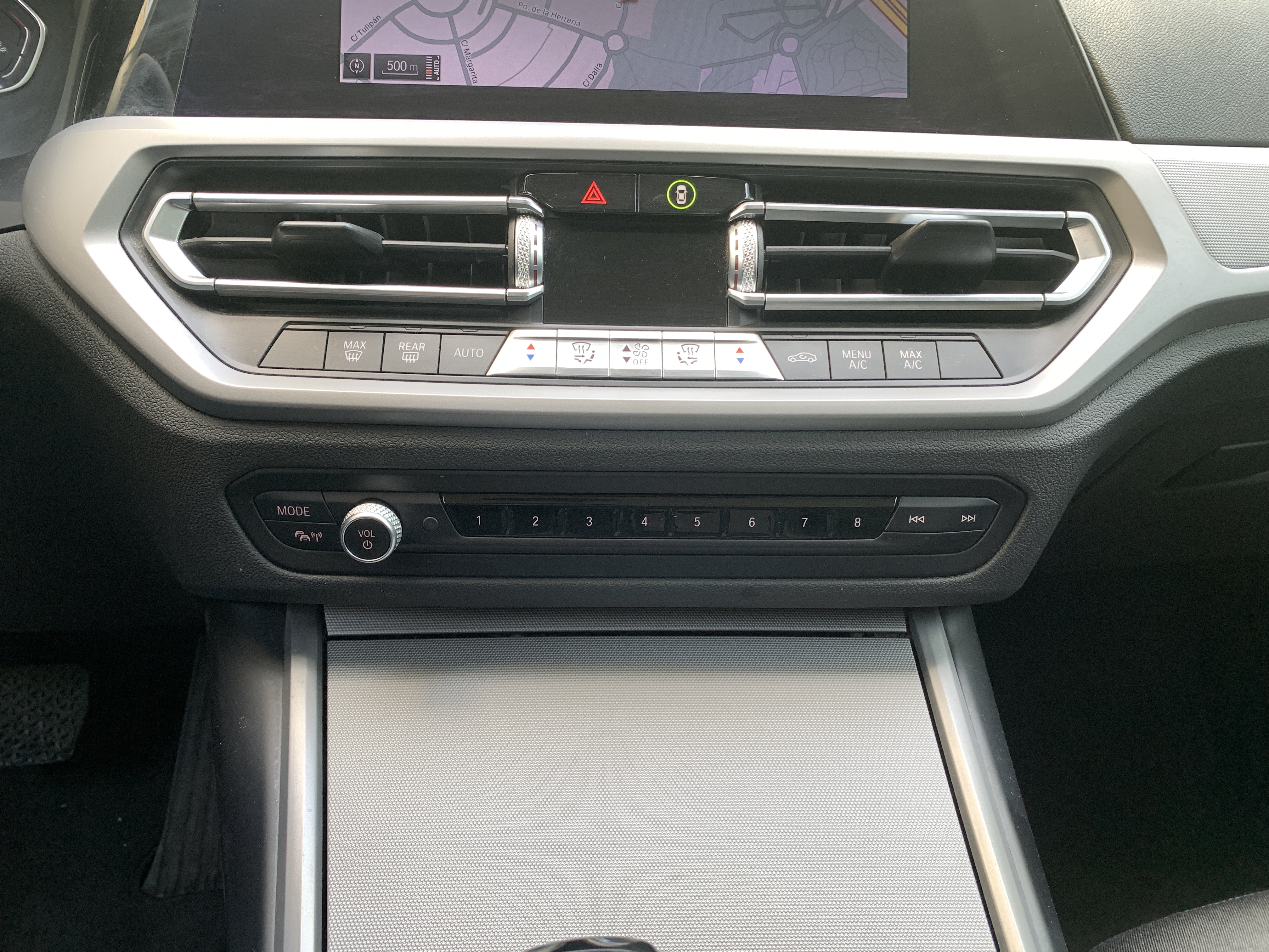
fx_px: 953
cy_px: 476
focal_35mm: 26
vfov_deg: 53.1
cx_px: 634
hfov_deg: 67.3
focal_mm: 4.25
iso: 64
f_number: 1.8
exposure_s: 1/121
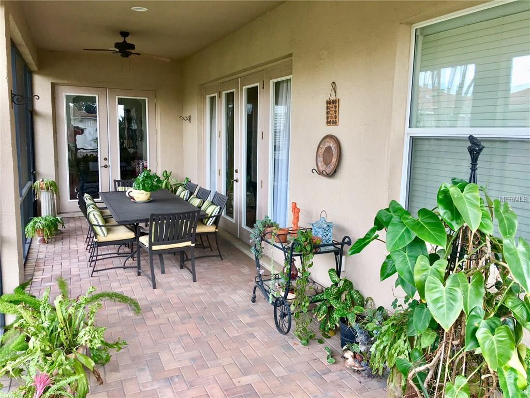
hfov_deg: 61.7
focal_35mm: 29
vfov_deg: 48.2
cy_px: 199
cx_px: 265
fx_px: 444
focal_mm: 4.15
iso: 40
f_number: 2.2
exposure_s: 1/120
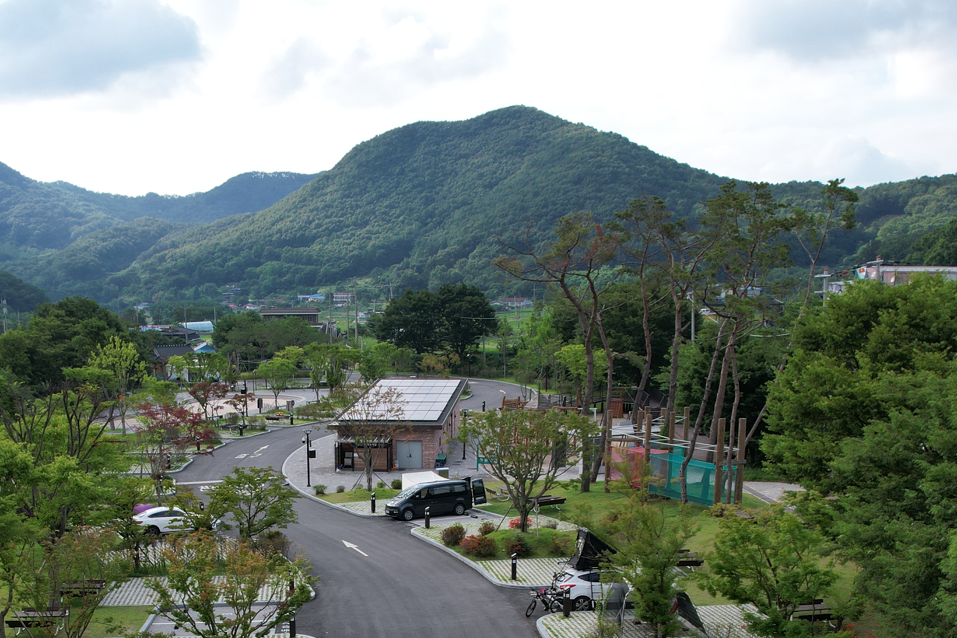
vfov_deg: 28.8
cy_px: 625
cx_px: 364
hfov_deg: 44.2
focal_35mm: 44
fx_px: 1170
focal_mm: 8.38
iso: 100
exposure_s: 1/1250
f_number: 2.8
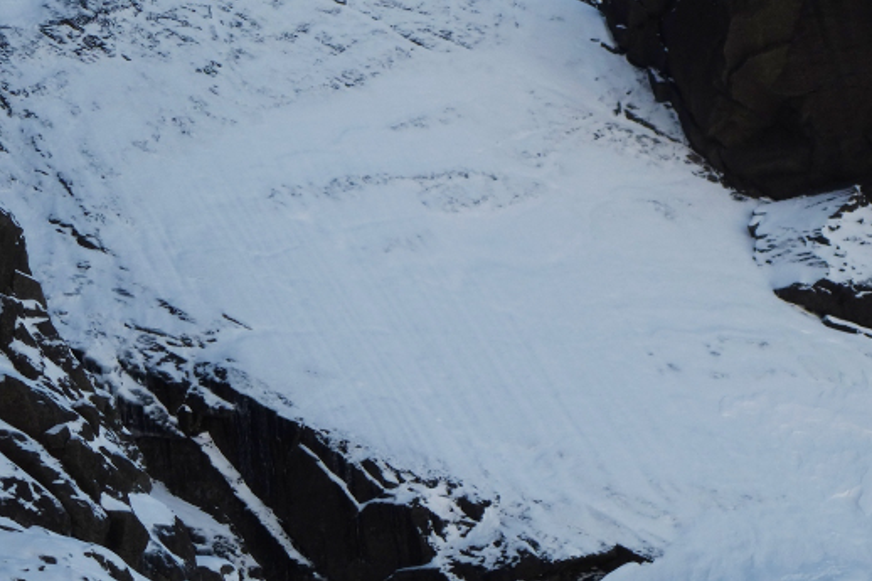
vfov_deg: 9.6
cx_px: 562
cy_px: 195
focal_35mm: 143
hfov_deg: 14.3
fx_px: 3462
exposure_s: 1/500
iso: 100
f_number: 4.9
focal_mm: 16
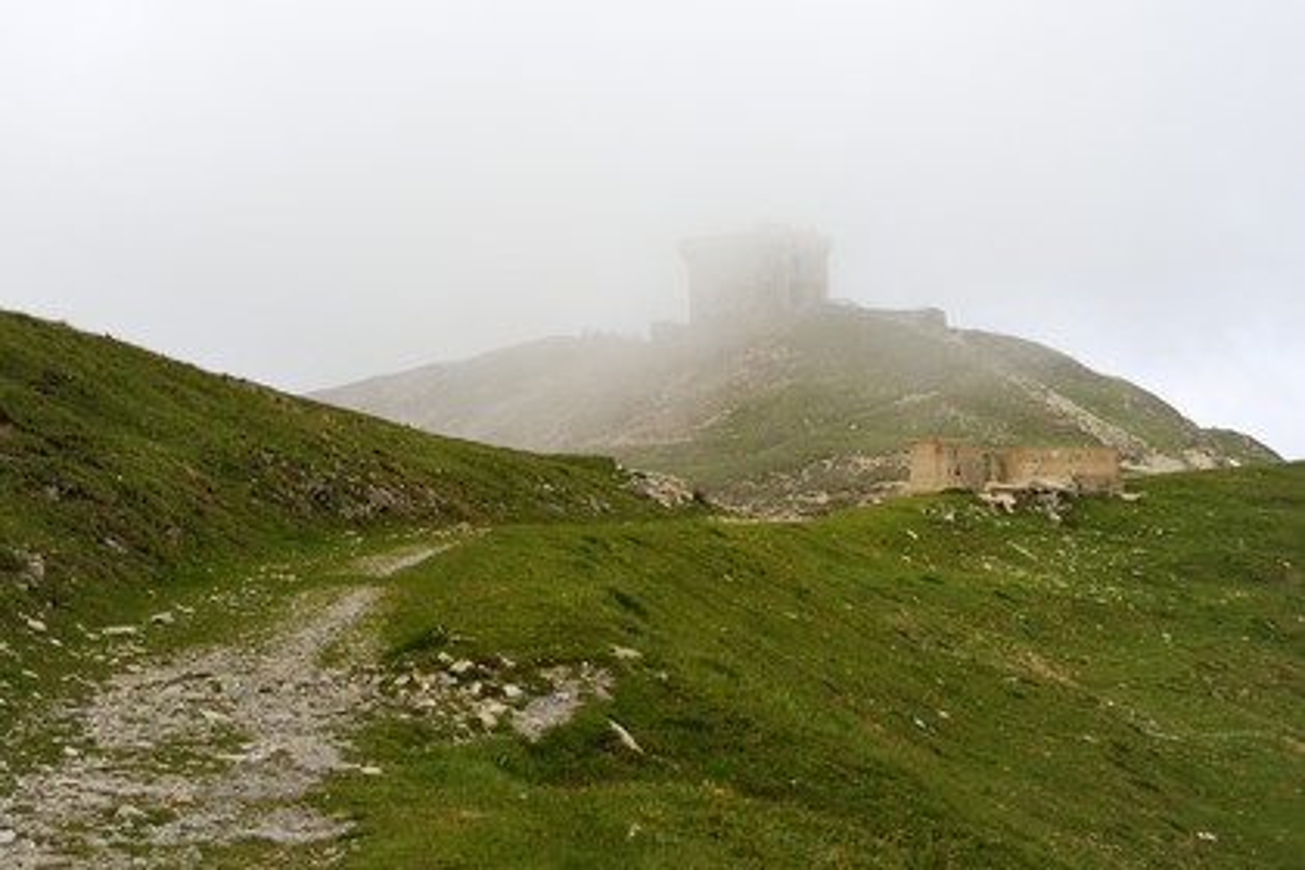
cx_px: 652
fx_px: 2537
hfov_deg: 28.8
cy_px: 435
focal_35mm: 70
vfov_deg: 19.5
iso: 200
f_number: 10
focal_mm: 70
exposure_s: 1/250
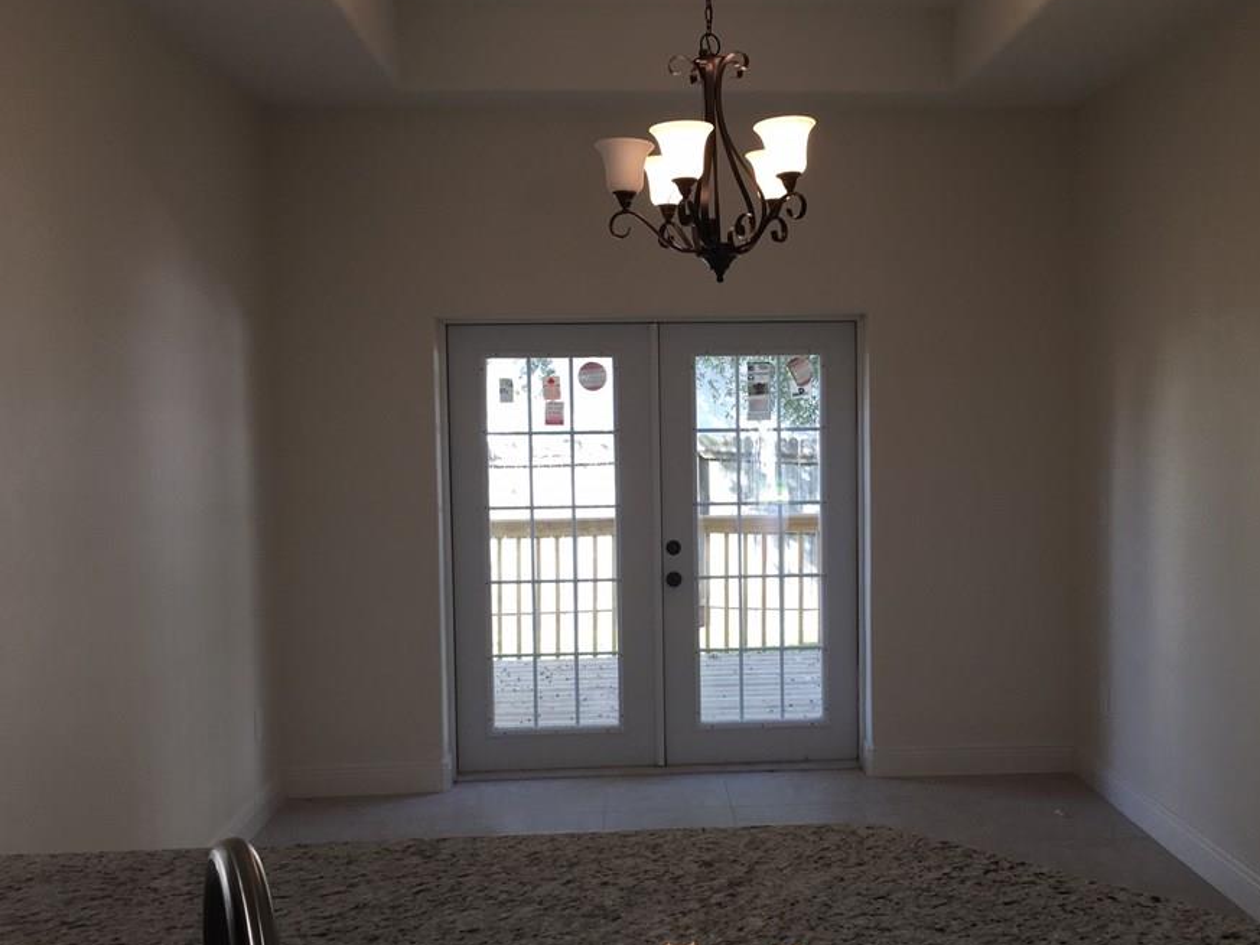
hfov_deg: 53.8
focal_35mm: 34
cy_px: 492
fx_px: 1238
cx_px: 716
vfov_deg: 41.8
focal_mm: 4.15
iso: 32
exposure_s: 1/60
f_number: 2.2
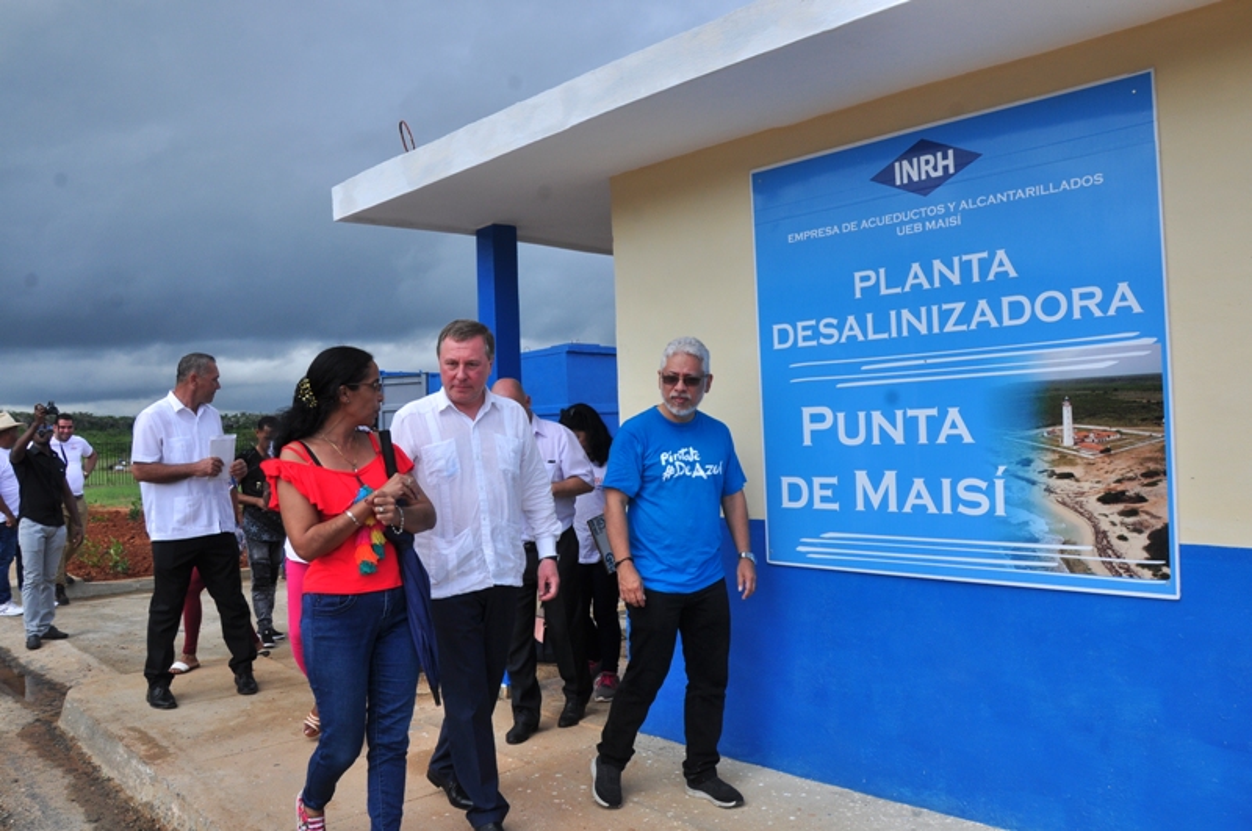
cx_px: 626
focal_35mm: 27
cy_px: 416
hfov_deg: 67.5
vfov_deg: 47.8
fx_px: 938
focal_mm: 18
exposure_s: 1/400
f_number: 10
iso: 200
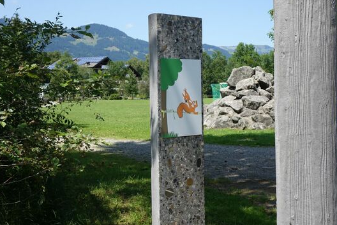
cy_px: 104
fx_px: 515
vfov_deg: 24.6
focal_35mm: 55
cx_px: 183
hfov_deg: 36.2
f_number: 4
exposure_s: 1/640
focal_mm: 16.09
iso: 125
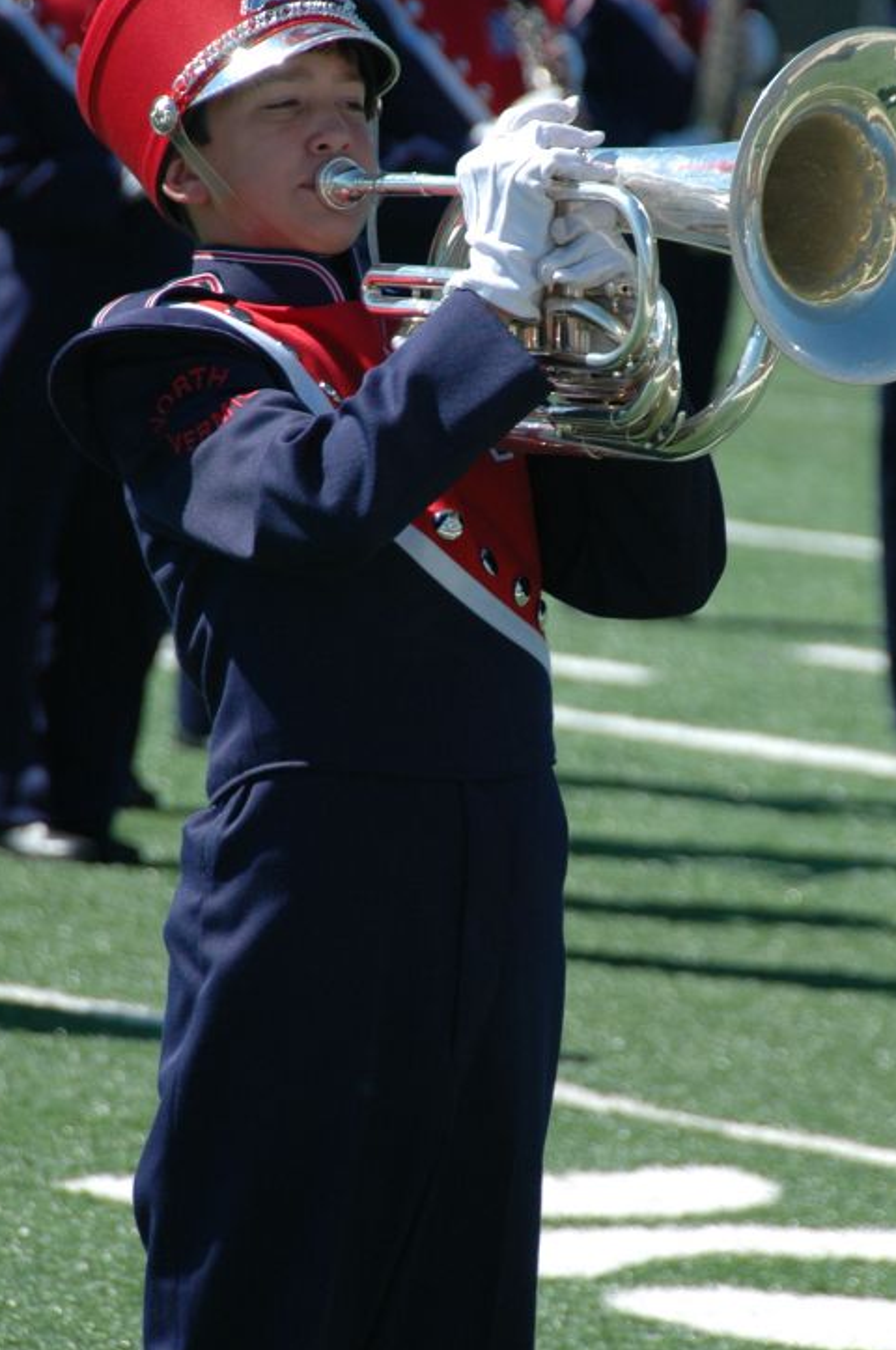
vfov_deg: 4.9
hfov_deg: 3.2
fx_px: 15911
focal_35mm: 425
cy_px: 622
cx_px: 506
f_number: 5.6
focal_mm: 200
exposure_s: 1/500
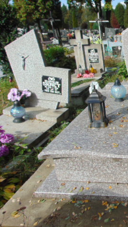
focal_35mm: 37
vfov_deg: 54.0
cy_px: 112
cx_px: 154
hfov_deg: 28.0
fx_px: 223
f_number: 7.7
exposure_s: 1/200
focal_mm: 4.5
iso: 80
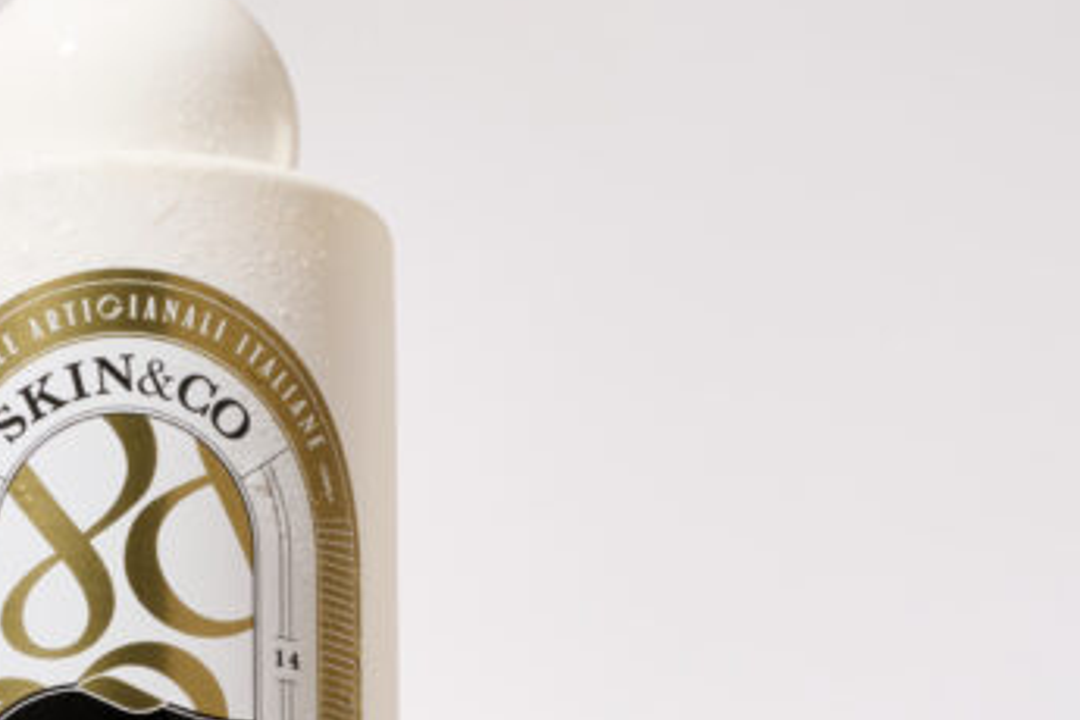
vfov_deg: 4.4
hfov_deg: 6.6
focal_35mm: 312
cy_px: 593
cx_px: 78
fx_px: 9359
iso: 100
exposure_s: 1/160
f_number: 25
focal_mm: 105
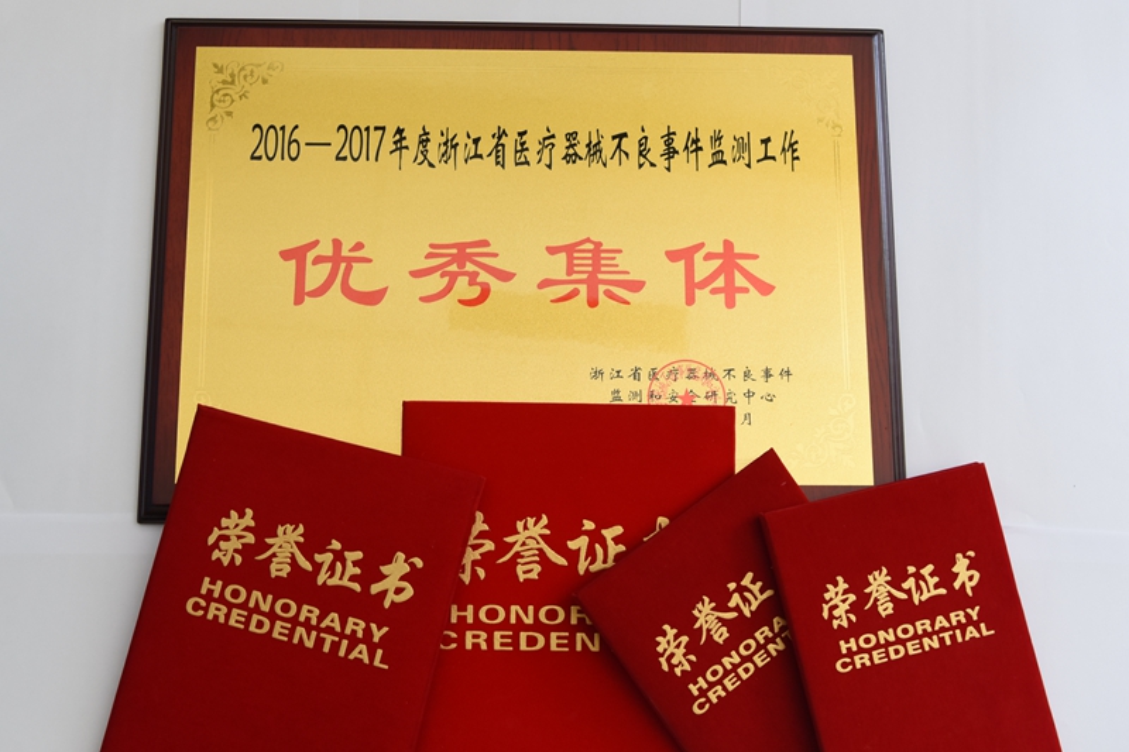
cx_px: 564
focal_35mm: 34
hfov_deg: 55.8
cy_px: 376
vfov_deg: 38.9
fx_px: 1066
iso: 800
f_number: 4
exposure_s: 1/60
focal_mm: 34
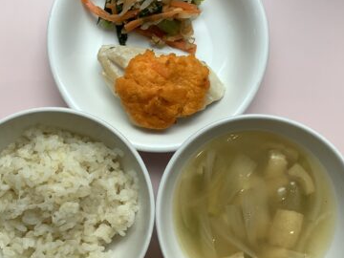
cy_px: 124
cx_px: 161
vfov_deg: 33.6
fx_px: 427
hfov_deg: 43.8
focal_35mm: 43
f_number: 2.4
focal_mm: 3.3
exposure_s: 1/100
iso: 64
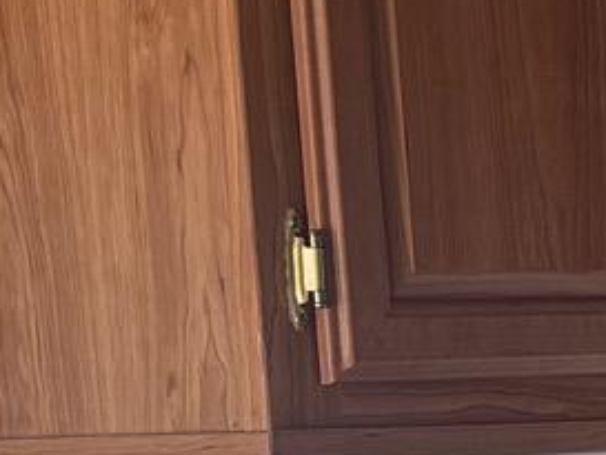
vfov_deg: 7.3
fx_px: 3415
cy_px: 930
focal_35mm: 195
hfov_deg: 9.9
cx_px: 824
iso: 125
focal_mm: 5.96
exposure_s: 1/120
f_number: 1.6
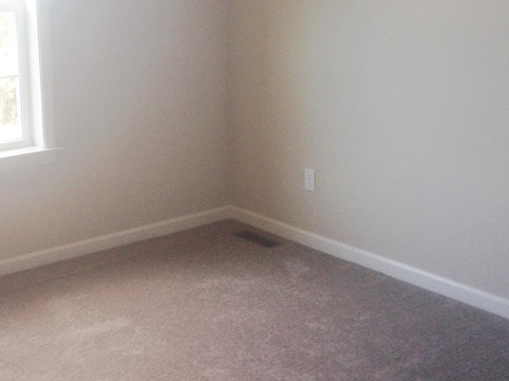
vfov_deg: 23.9
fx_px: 897
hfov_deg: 31.5
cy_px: 115
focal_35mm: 61
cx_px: 187
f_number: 2.4
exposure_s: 1/50
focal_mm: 4.28
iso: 50
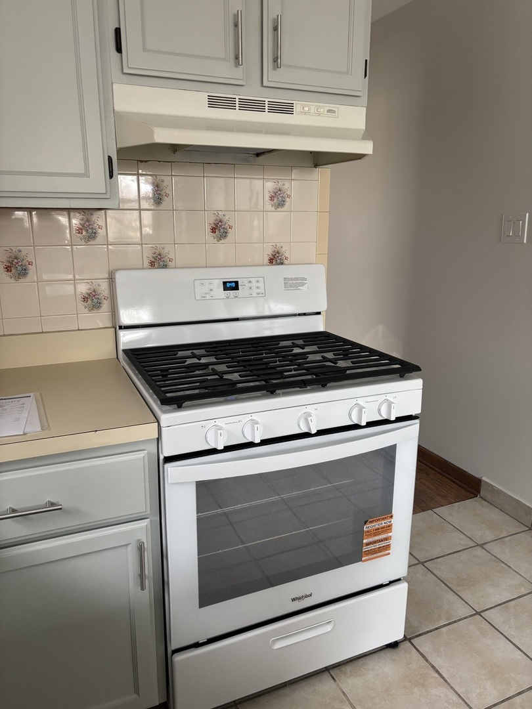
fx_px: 533
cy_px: 354
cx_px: 266
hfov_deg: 53.1
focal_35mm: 26
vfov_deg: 67.3
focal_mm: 5.96
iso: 125
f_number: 1.6
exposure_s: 1/73
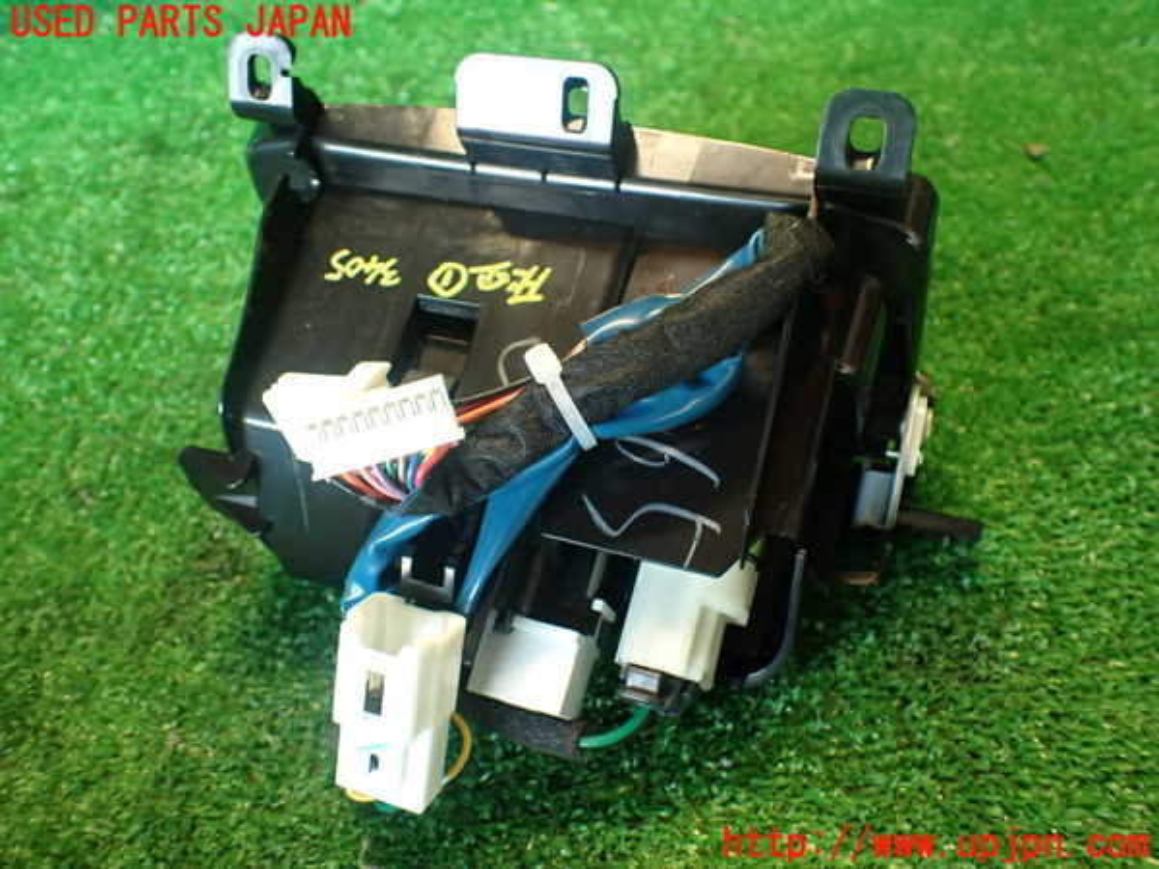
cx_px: 580
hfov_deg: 60.0
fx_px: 1004
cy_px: 434
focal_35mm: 30
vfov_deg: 46.8
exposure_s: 1/30
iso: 320
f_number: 2.3
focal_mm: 5.4
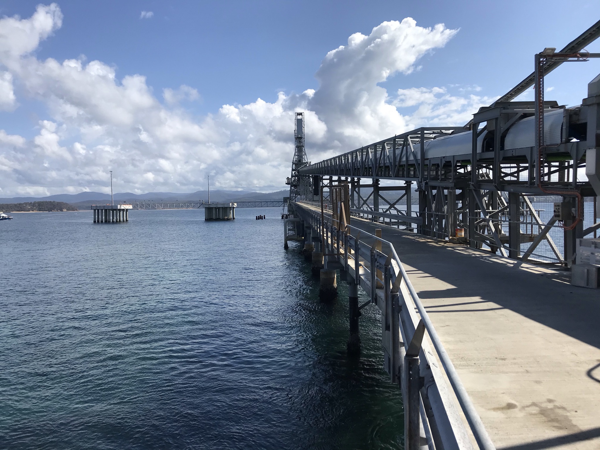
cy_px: 225
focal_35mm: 28
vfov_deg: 49.7
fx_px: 485
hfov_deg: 63.4
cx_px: 300
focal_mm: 3.99
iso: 20
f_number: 1.8
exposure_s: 1/3195
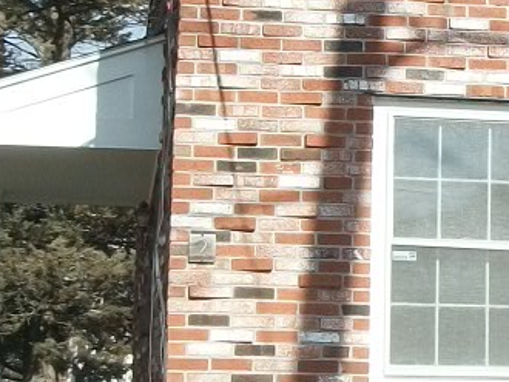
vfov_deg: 12.0
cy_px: 168
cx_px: 552
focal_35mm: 124
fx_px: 1825
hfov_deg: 15.5
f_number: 5.5
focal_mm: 5.7
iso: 80
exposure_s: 1/320
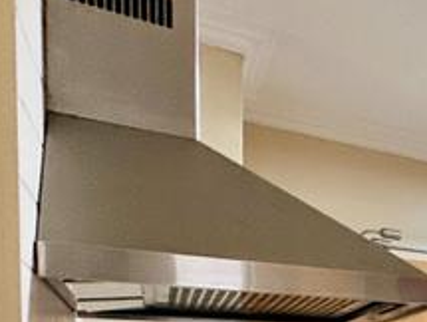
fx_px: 643
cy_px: 388
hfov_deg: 21.7
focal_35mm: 52
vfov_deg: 25.3
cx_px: 781
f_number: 2.2
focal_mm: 2.22
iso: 320
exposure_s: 1/50
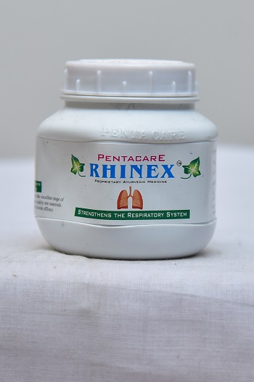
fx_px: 911
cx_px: 127
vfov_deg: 23.7
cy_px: 191
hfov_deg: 15.9
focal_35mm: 86
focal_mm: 86
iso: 1600
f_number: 4.5
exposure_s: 1/125
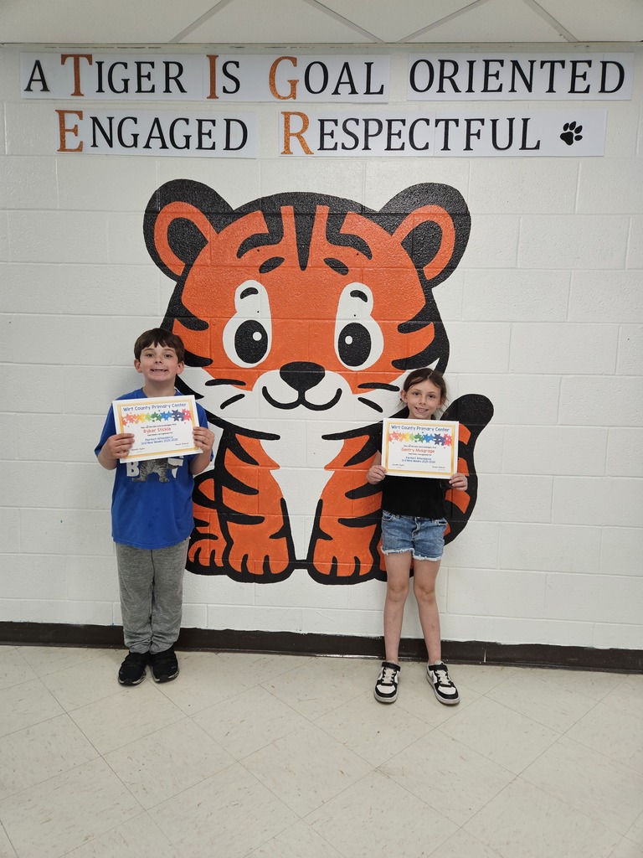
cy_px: 429
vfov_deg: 73.9
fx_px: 570
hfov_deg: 58.9
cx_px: 322
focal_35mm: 23
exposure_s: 1/120
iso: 125
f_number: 1.8
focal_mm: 5.4
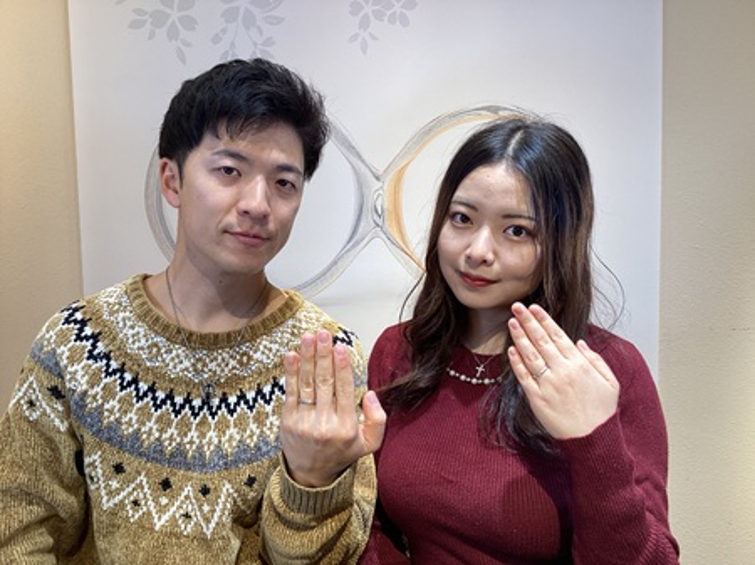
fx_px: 676
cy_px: 282
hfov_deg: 58.4
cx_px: 378
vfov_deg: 45.4
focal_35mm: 31
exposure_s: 1/50
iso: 50
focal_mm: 3.3
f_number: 2.4
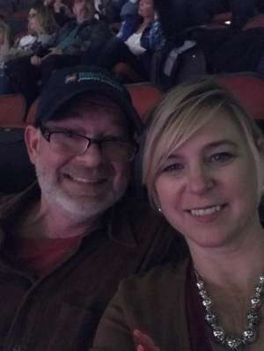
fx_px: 325
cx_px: 132
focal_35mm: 32
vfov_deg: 56.8
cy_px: 176
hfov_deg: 44.2
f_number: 2.2
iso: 2000
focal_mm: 2.87
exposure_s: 1/15
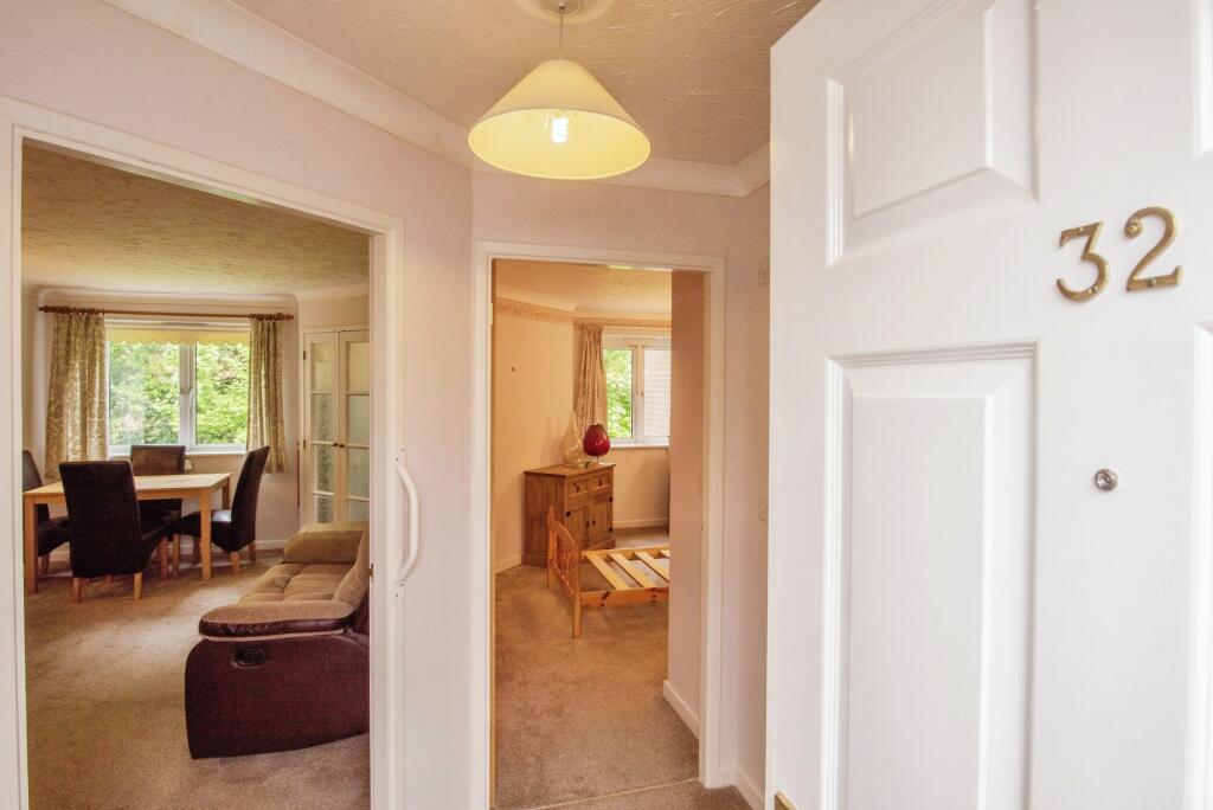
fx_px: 573
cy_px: 405
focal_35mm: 17
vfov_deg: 70.5
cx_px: 606
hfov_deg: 93.2
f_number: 13
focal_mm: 17
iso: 400
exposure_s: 1/60
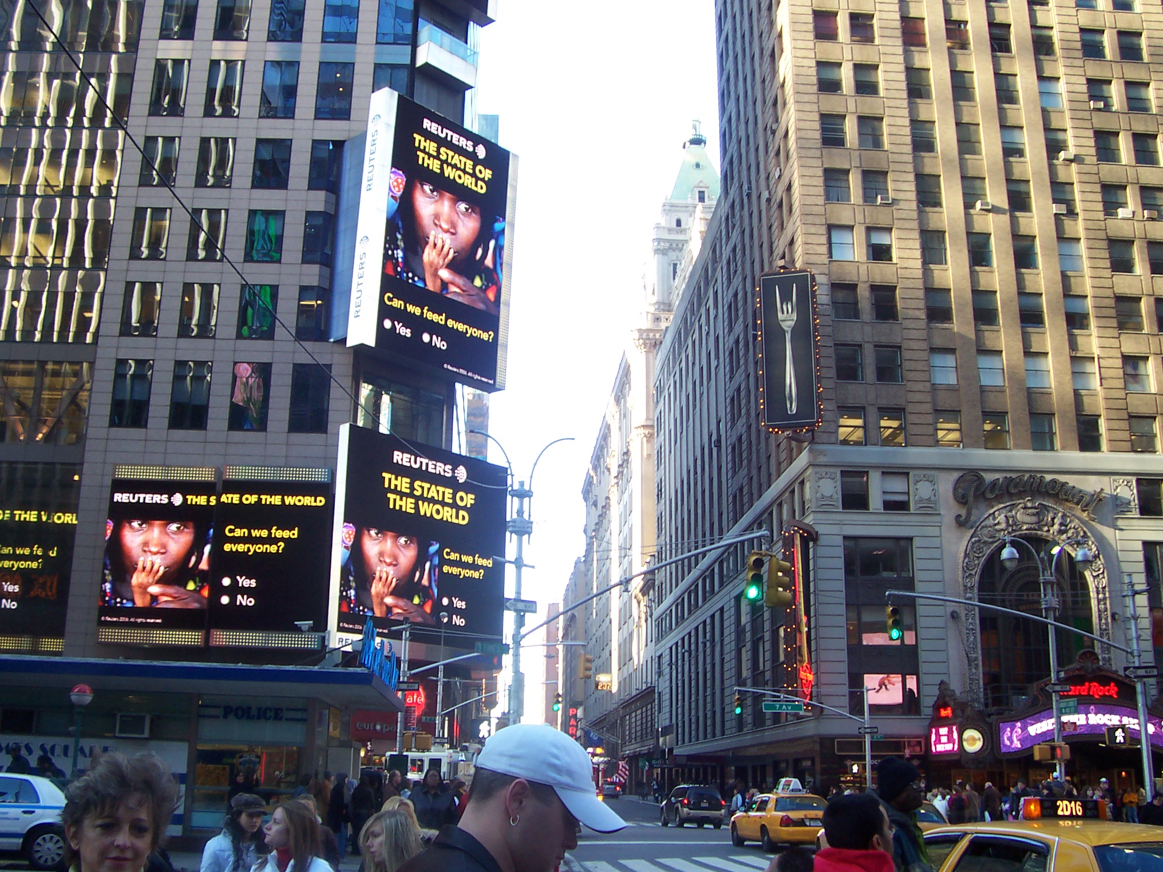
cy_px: 436
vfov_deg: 38.7
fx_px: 1243
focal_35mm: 37
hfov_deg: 50.1
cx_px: 582
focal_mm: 5.6
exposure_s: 1/90
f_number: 2.8
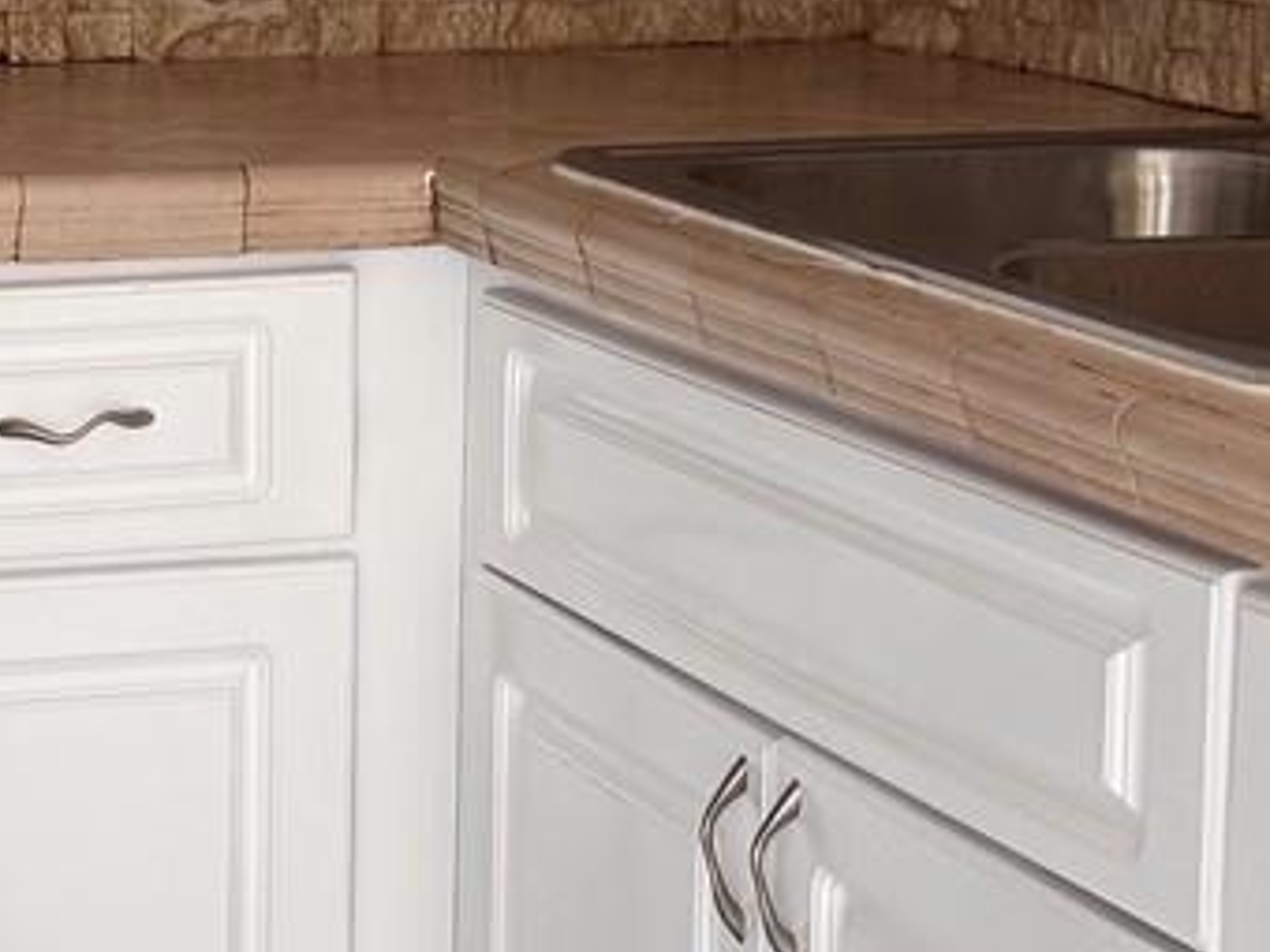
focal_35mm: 113
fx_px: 4146
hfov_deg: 16.9
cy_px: 205
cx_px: -90
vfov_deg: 13.1
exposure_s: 1/98
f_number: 1.78
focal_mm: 6.76
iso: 200
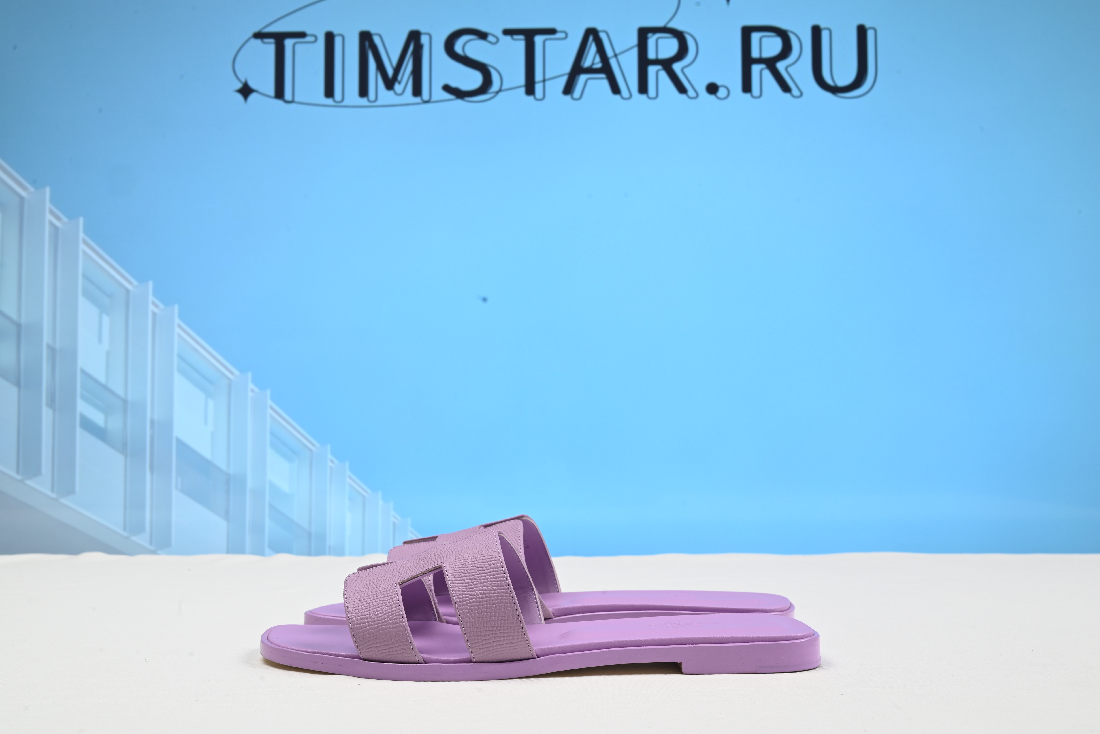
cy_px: 367
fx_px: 1223
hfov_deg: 48.4
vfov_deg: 33.4
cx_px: 550
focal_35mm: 40
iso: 100
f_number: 16
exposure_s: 1/2.5
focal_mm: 40
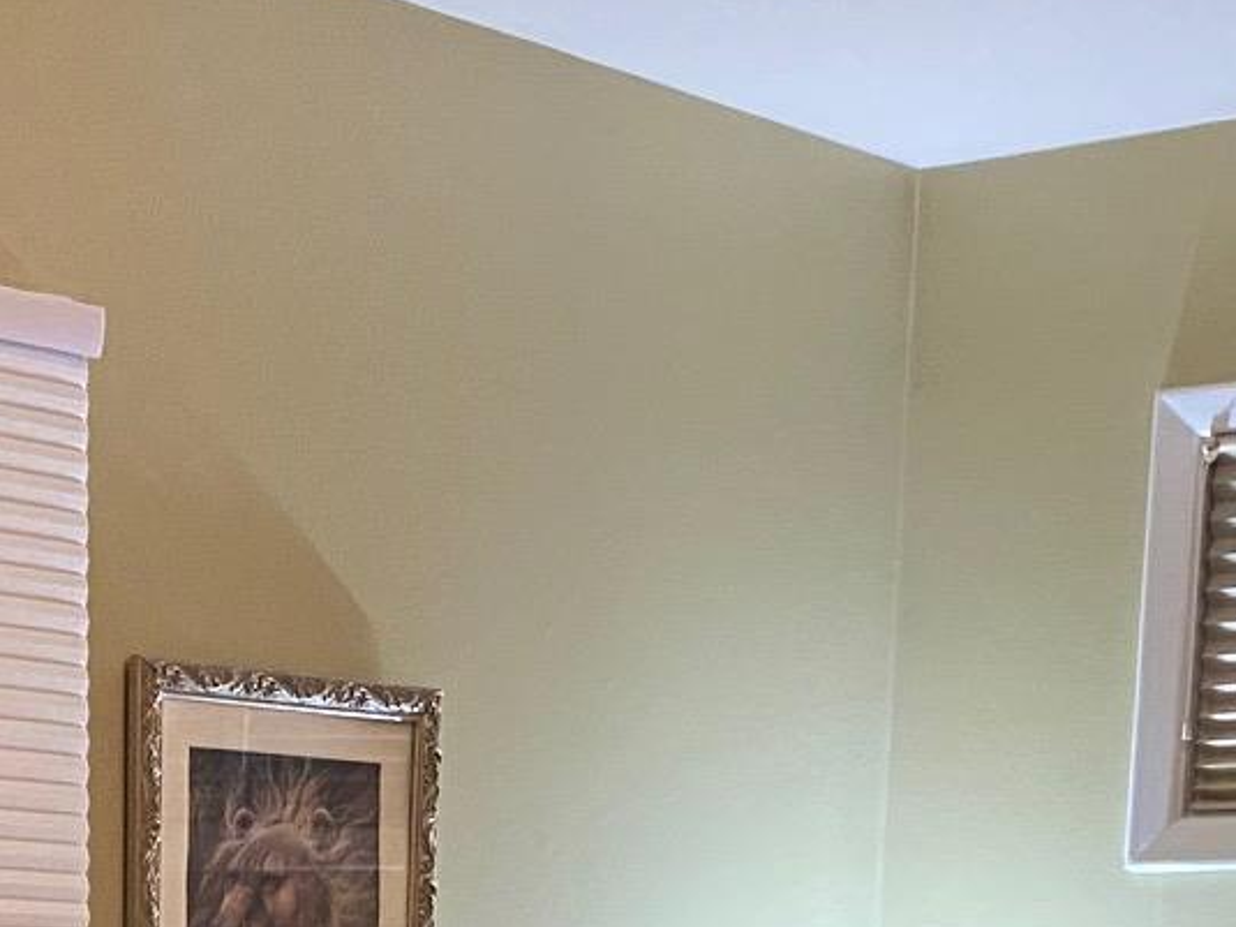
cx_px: 293
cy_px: 1685
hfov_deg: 19.9
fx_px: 3498
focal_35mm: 98
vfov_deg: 13.5
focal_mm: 4.25
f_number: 1.8
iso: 500
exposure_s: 1/40
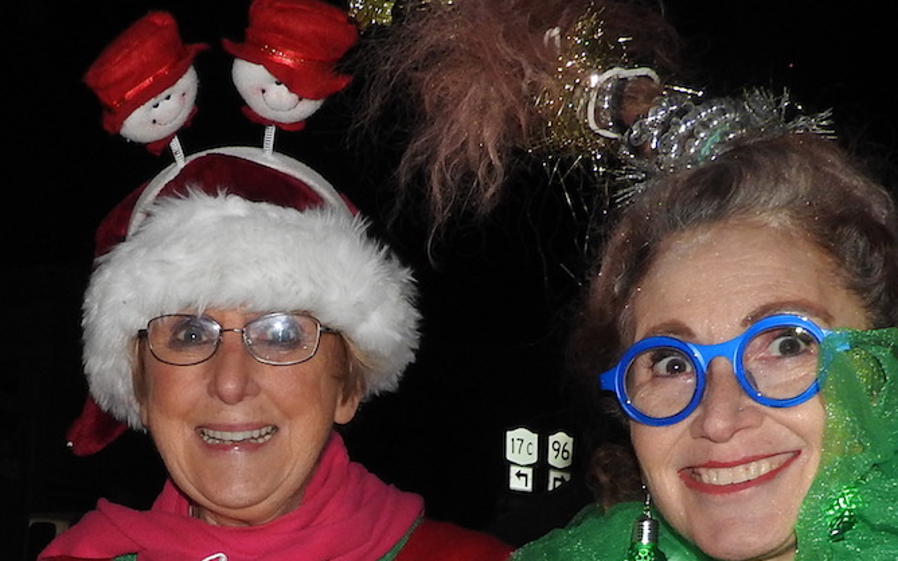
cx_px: 140
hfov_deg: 25.3
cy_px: 771
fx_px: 1957
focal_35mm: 80
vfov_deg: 15.4
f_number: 3.5
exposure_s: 1/30
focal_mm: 5
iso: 200
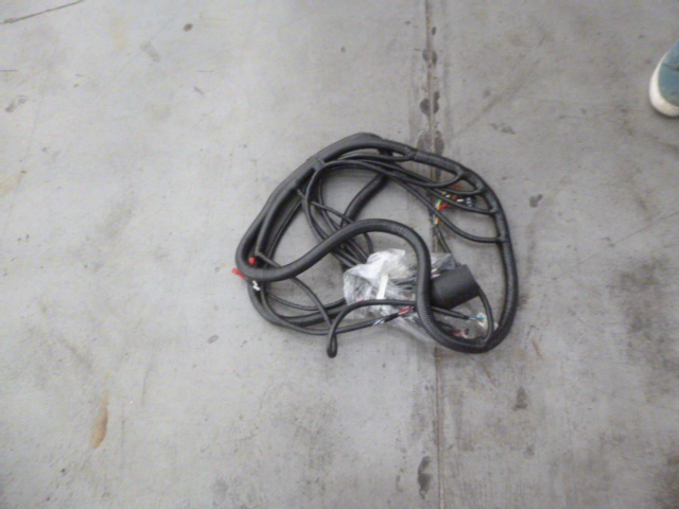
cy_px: 254
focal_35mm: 25
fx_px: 490
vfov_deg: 54.9
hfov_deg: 69.4
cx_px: 340
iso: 800
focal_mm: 4.5
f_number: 3.1
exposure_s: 1/25
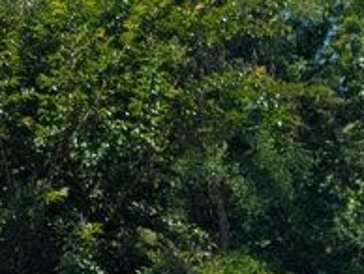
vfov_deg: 10.5
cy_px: 600
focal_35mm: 127
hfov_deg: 15.3
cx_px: 355
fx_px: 1337
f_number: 1.85
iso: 49
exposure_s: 1/3425
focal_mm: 6.81
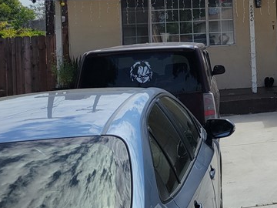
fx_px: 592
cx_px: 365
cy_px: 8
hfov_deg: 23.2
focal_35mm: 74
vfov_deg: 19.4
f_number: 1.8
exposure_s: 1/3309
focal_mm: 5.4
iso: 40
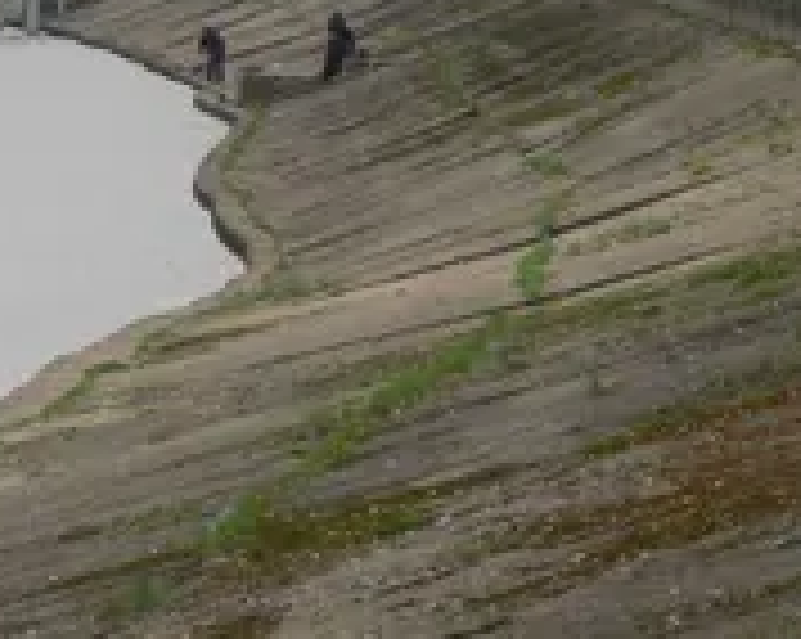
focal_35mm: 921
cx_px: 58
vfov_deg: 1.7
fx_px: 21810
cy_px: -18
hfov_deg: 2.1
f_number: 4
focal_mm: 88.8
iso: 80
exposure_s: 1/50
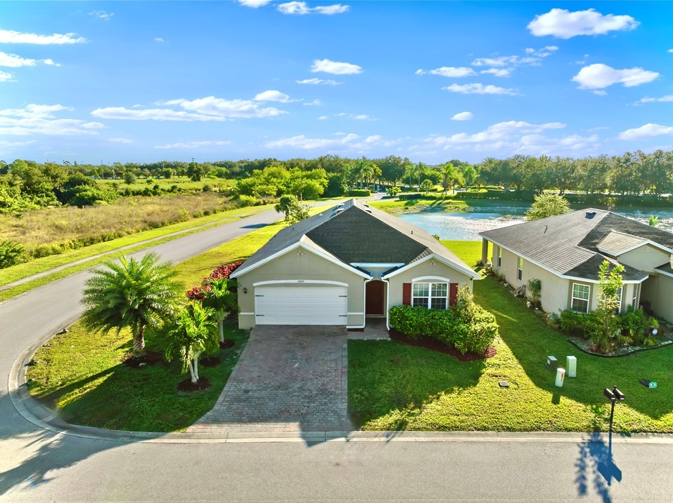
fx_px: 486
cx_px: 344
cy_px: 261
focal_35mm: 25
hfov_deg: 69.4
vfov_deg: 54.8
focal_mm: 12.29
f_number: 2.8
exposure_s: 1/2000
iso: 330
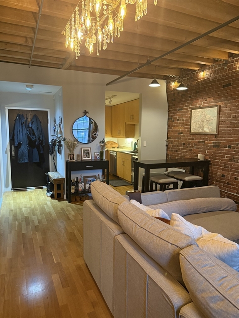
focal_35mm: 24
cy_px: 159
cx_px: 120
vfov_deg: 71.6
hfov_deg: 56.8
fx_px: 221
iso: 500
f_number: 1.78
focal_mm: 6.76
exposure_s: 1/60
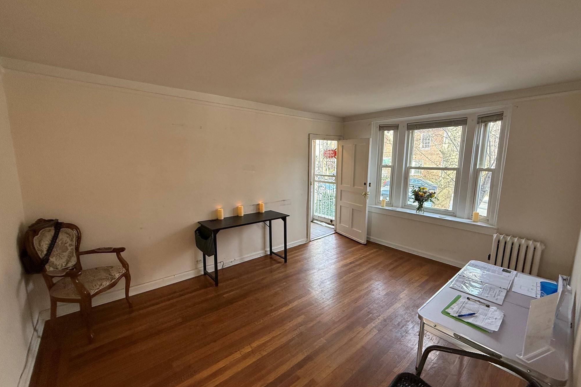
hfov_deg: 100.4
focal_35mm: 15
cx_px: 293
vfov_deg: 77.3
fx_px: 242
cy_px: 195
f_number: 2.2
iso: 250
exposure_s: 1/120
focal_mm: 2.22
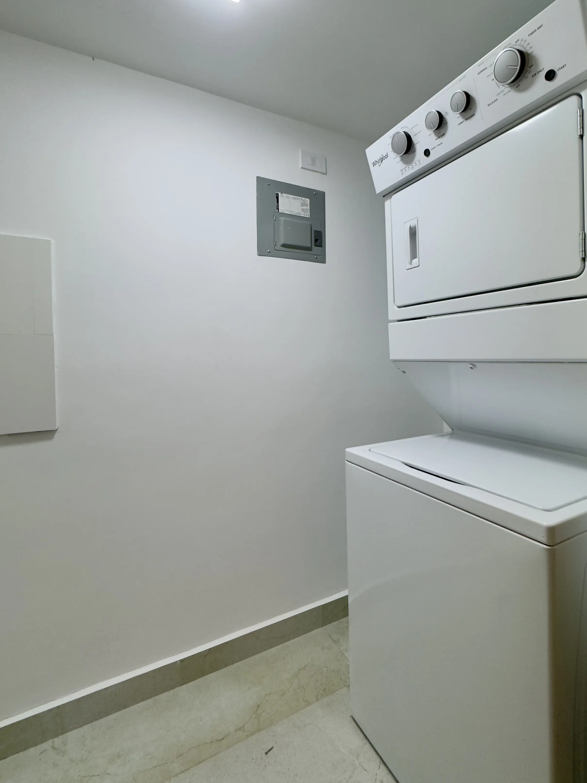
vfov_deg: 90.9
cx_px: 318
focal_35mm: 17
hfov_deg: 74.6
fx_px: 384
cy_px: 363
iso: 100
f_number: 2.2
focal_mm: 2.22
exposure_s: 1/120
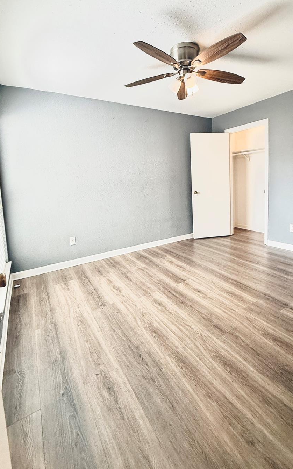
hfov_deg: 67.8
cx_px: 164
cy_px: 201
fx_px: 217
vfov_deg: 93.7
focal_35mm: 17
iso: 160
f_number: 2.2
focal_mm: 2.22
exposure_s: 1/120
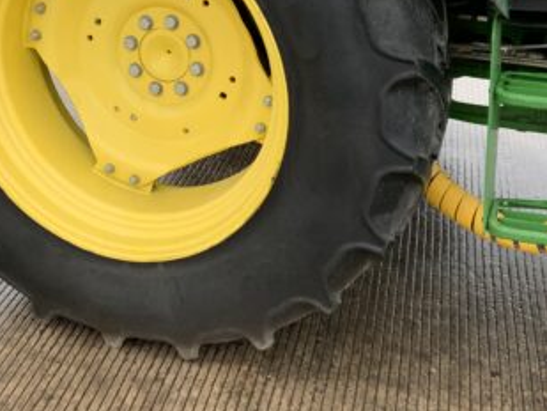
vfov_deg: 24.3
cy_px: 120
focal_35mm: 60
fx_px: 948
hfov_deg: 32.1
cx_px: 214
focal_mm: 3
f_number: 1.8
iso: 40
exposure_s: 1/122
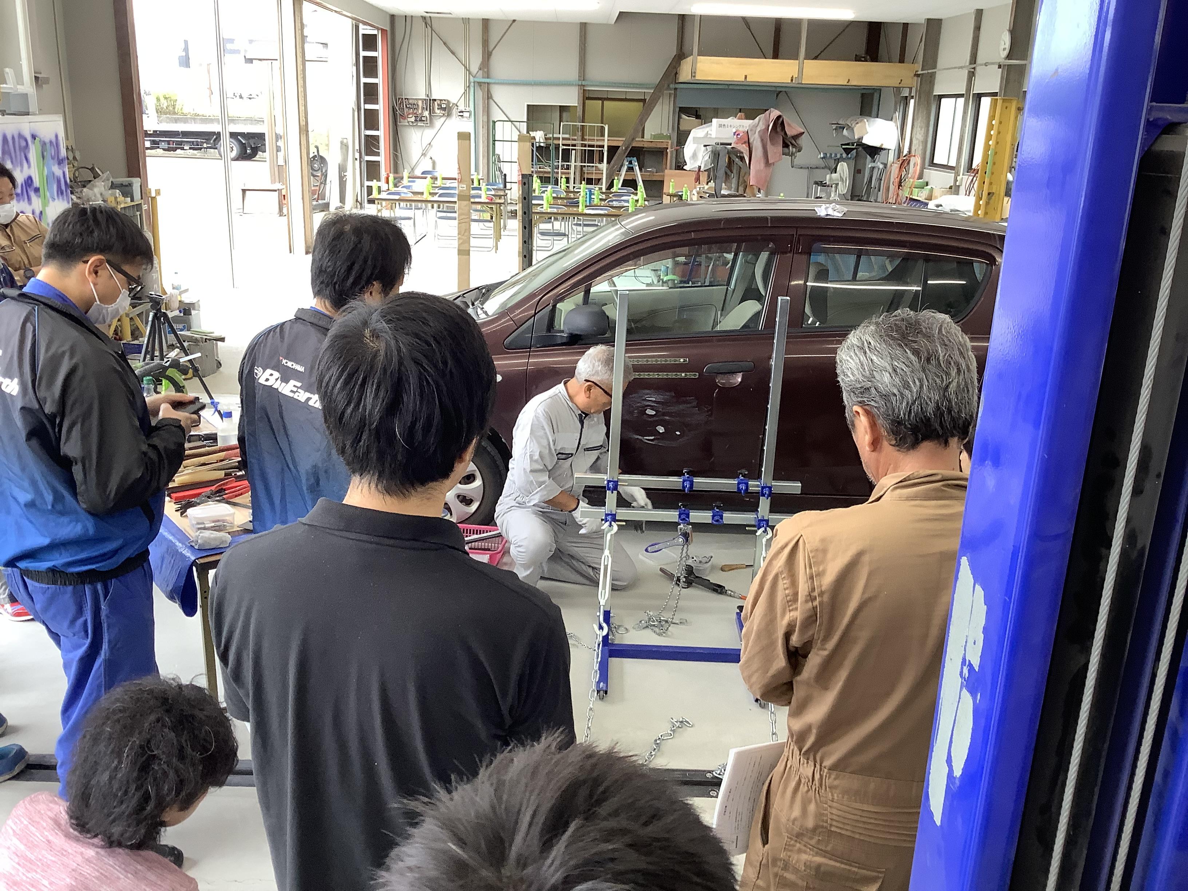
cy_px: 446
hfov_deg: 58.4
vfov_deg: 45.4
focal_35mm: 31
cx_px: 594
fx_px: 1064
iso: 80
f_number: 2.4
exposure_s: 1/60
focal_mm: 3.3
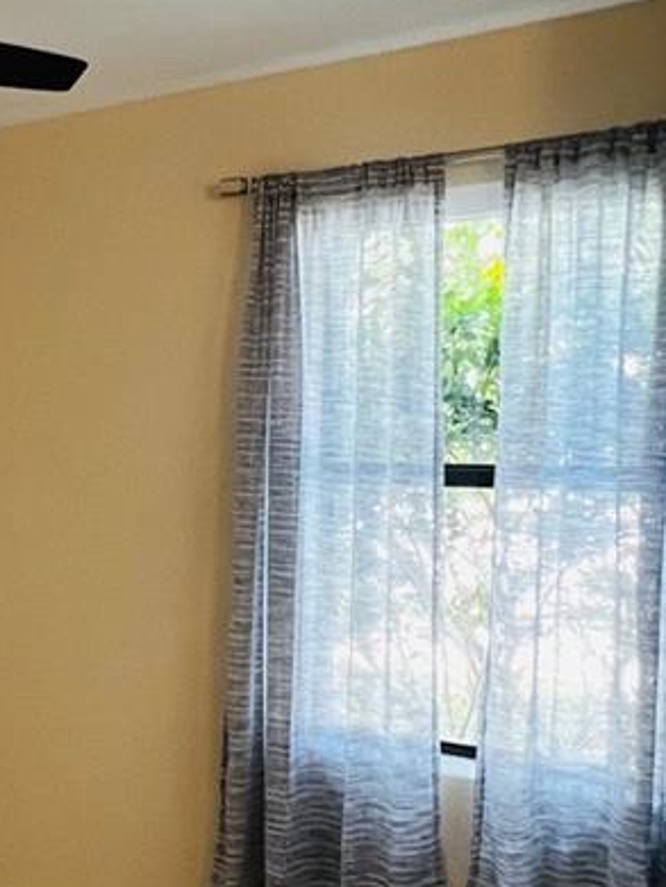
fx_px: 1025
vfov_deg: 46.5
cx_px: -36
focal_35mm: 40
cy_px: 530
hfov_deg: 32.4
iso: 320
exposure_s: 1/60
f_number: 1.8
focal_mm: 1.57
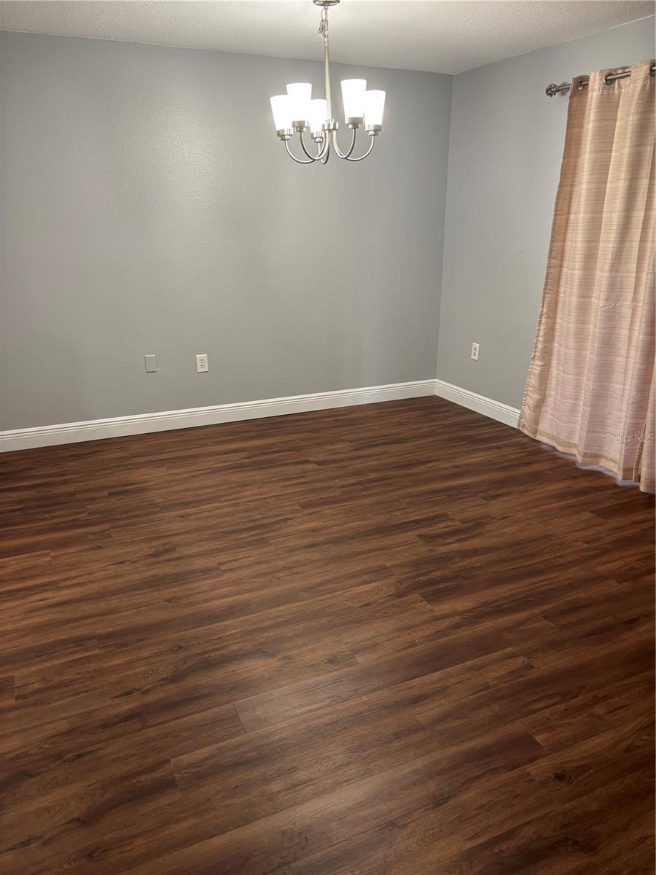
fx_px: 657
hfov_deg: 53.1
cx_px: 328
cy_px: 438
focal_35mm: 26
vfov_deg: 67.3
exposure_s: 1/60
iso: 125
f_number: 1.6
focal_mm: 5.96
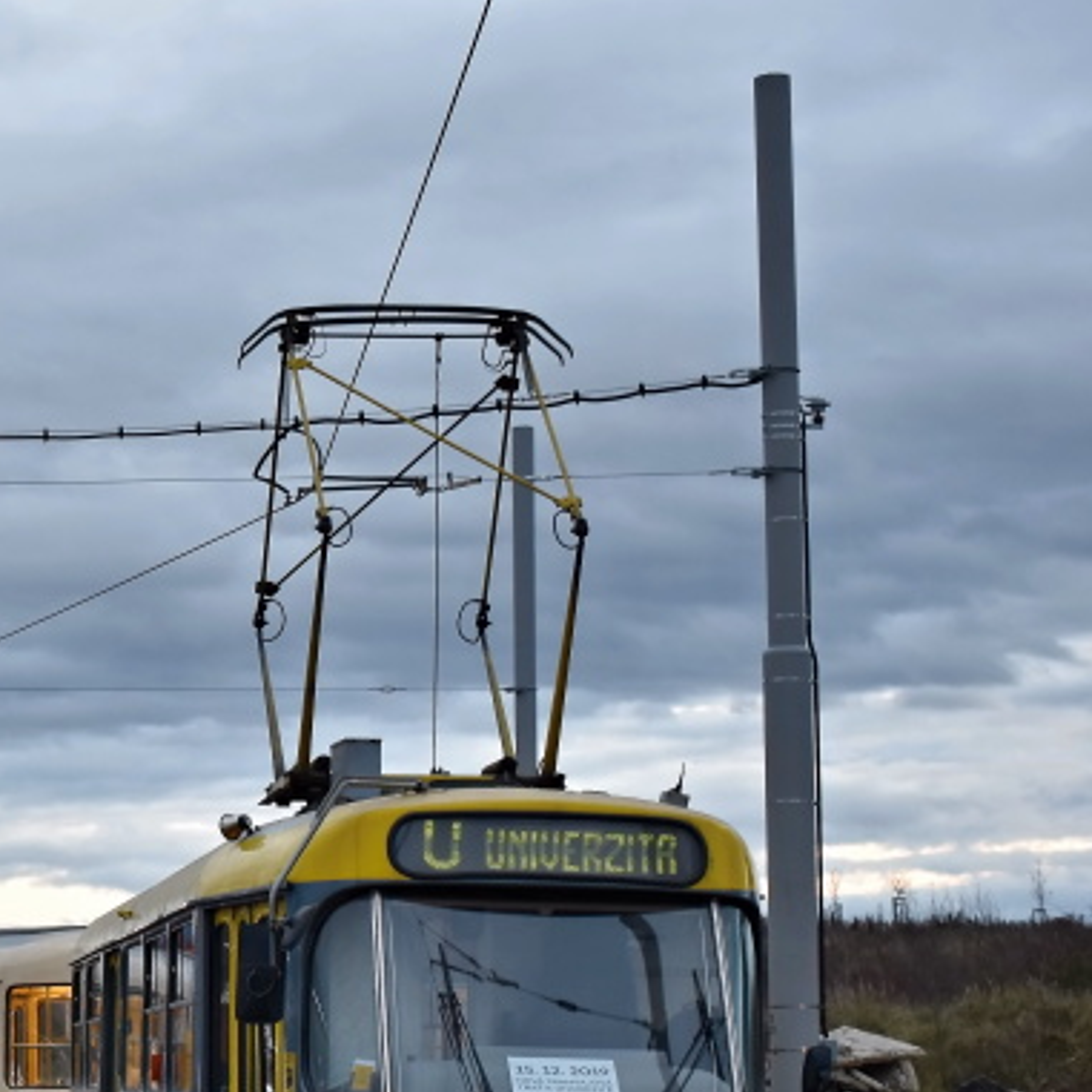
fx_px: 3426
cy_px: 840
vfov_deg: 18.0
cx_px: -212
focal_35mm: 96
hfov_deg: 17.3
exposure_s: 1/80
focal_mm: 28
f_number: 4.5
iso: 400
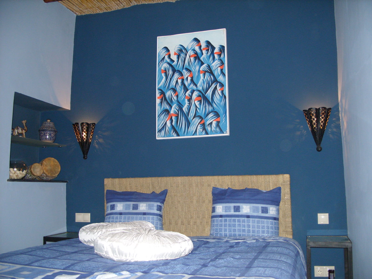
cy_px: 140
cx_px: 186
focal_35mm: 38
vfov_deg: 37.7
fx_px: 408
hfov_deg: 49.0
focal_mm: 7.8
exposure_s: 1/30
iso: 300
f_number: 2.8
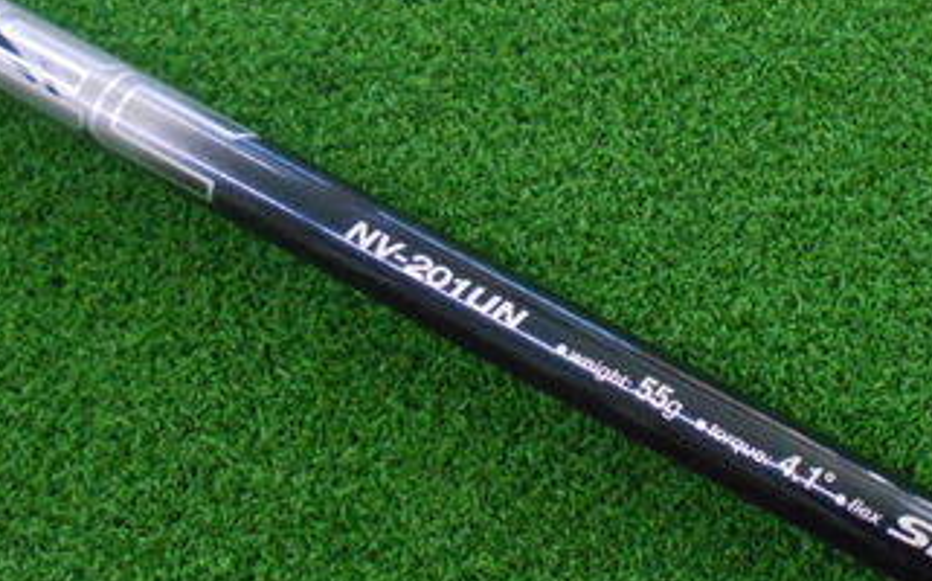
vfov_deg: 23.5
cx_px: 630
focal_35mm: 55
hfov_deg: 36.5
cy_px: 264
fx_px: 1396
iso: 800
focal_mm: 4.6
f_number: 3.2
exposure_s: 1/200
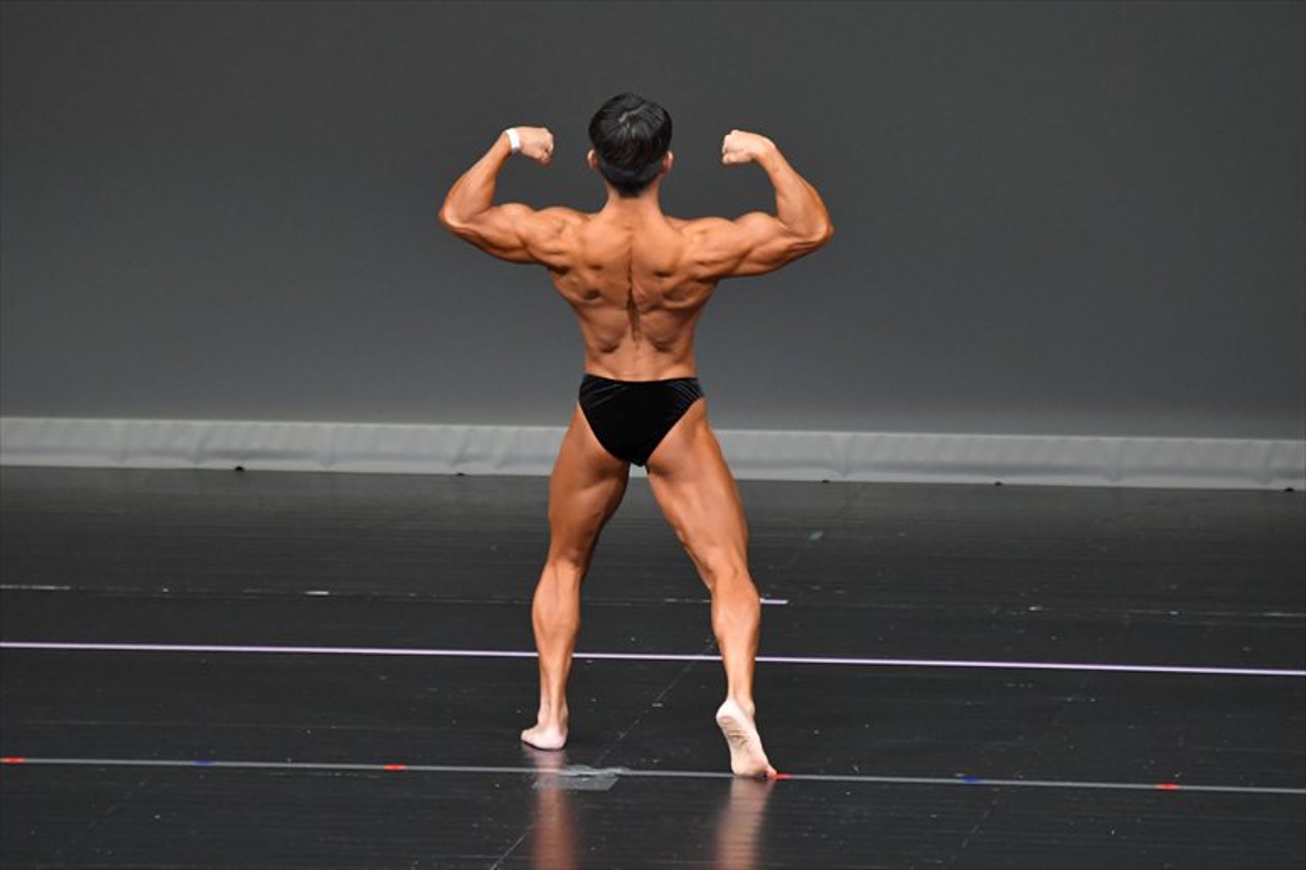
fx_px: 12510
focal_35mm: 345
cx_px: 653
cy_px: 435
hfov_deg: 6.0
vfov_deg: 4.0
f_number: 5.6
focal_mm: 230
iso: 4000
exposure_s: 1/400
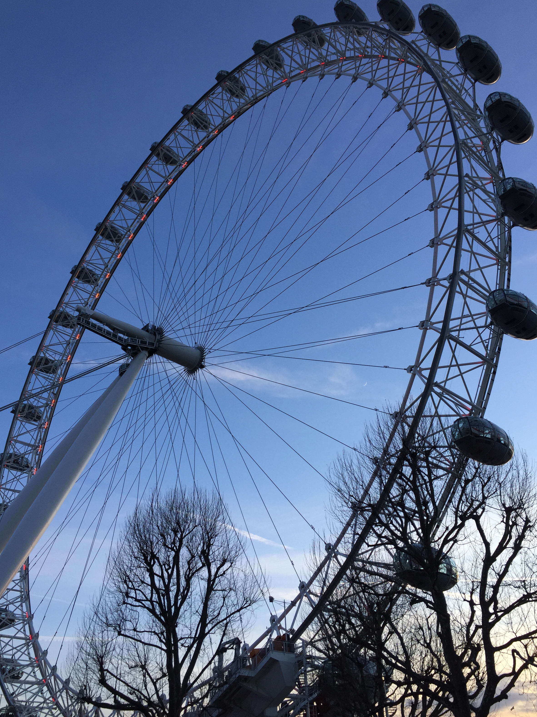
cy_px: 347
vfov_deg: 60.0
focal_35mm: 30
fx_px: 621
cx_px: 267
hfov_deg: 46.8
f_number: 2.2
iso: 32
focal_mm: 4.15
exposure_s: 1/257
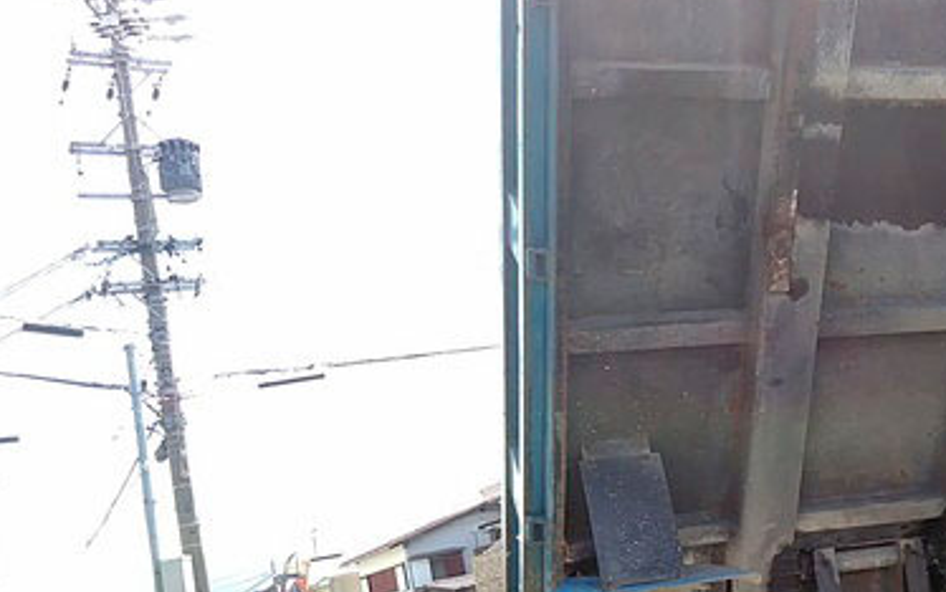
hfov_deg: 39.6
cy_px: 352
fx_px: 1264
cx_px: 739
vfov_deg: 26.3
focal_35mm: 49
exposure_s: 1/253
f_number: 2.2
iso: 60
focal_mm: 3.46
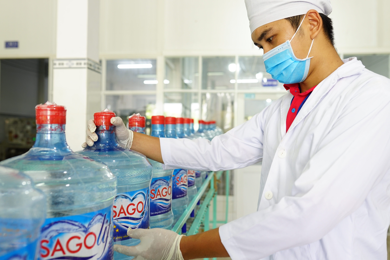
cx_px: 195
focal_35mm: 35
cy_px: 130
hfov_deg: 54.4
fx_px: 379
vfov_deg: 37.9
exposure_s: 1/80
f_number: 3.5
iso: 500
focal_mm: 35
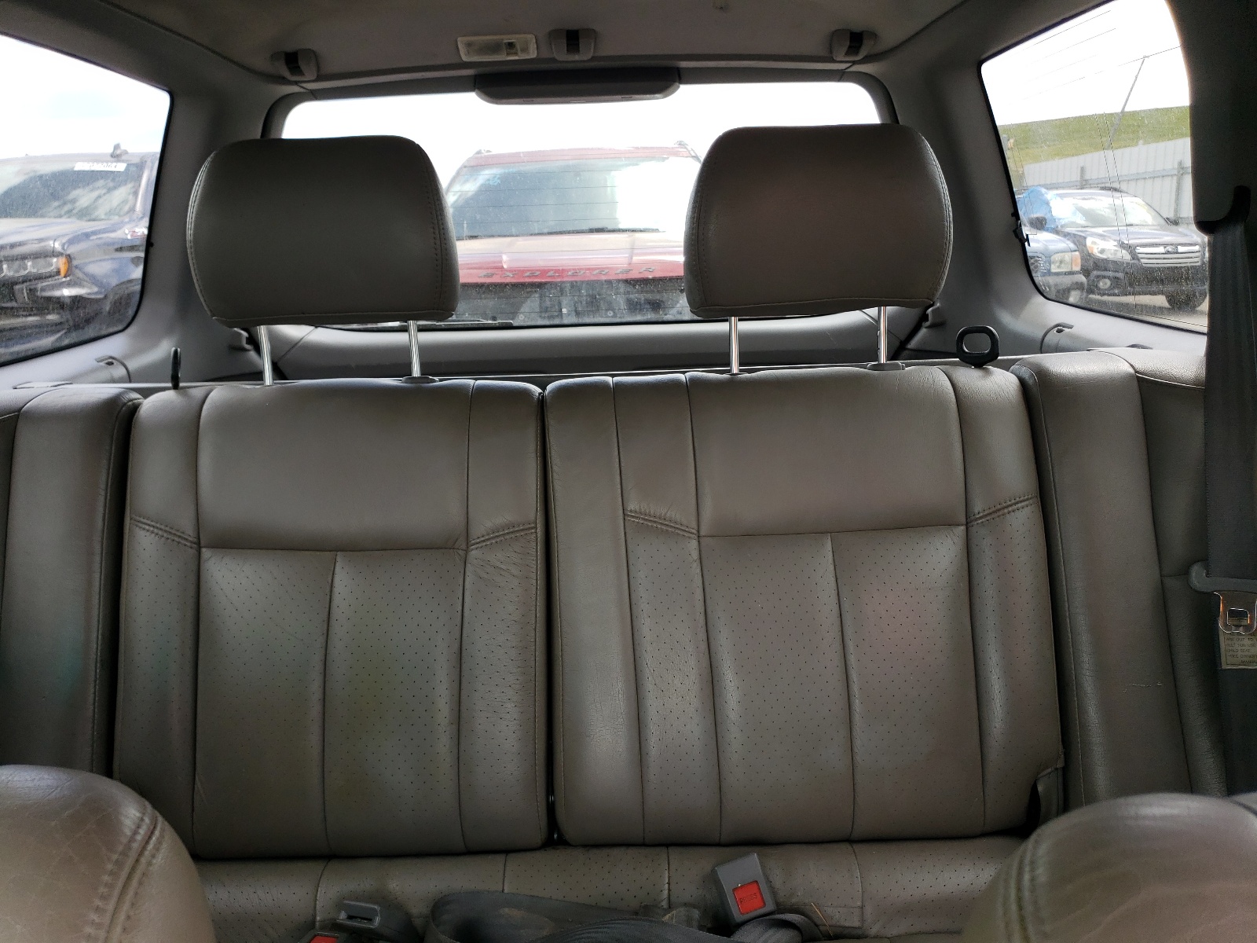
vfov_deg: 53.1
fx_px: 944
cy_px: 472
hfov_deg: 67.3
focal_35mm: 26
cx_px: 628
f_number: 1.5
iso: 50
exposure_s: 1/167
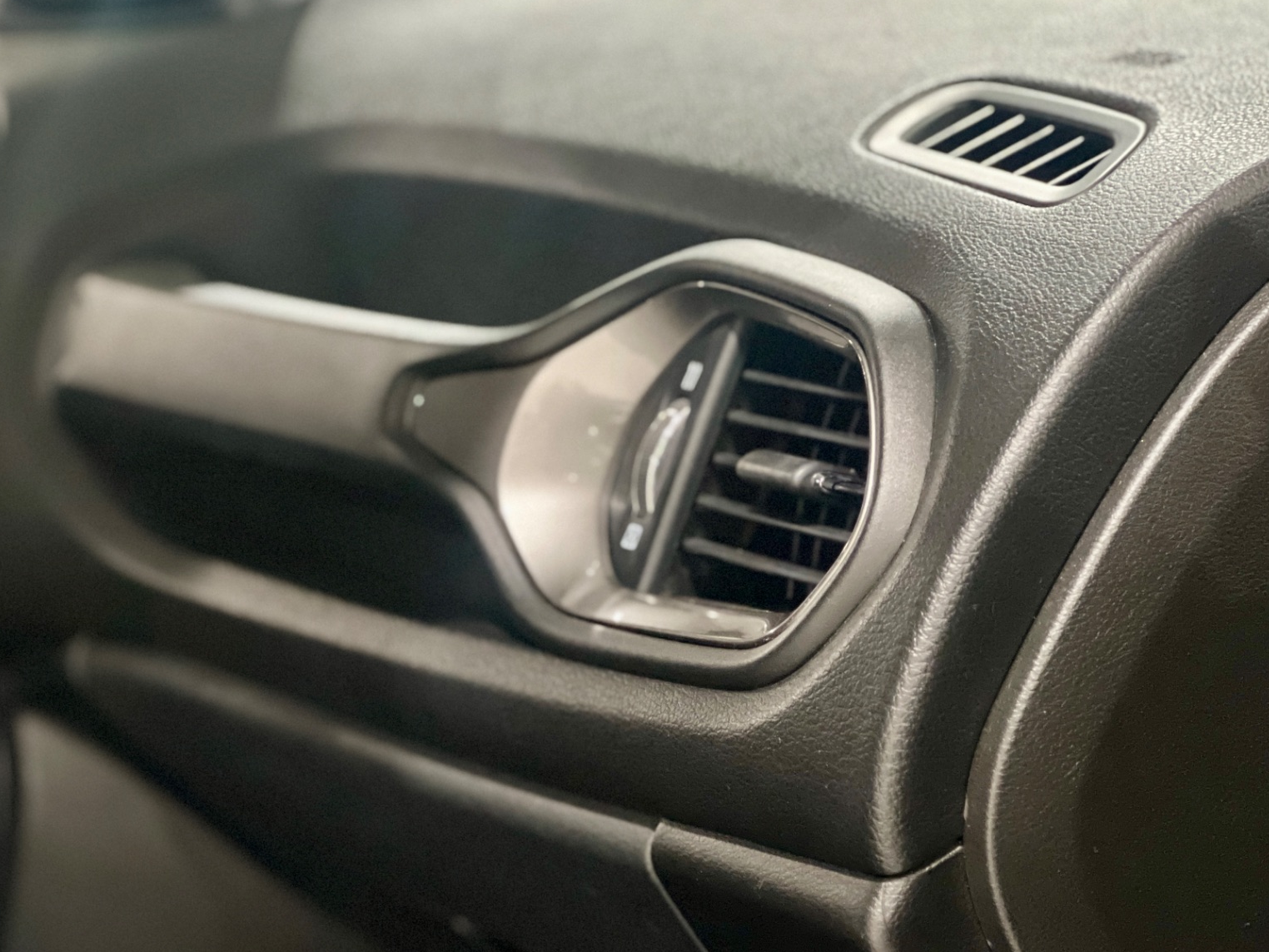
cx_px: 579
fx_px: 3556
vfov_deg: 15.2
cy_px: 456
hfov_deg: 20.2
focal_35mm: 97
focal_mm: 9
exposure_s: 1/15
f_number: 2.8
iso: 1000
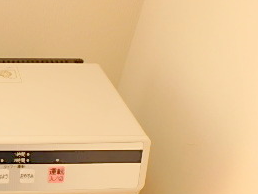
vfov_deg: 25.3
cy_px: 231
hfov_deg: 30.9
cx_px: -53
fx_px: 388
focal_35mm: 52
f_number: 3.5
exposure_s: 1/80
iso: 125
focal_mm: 3.7
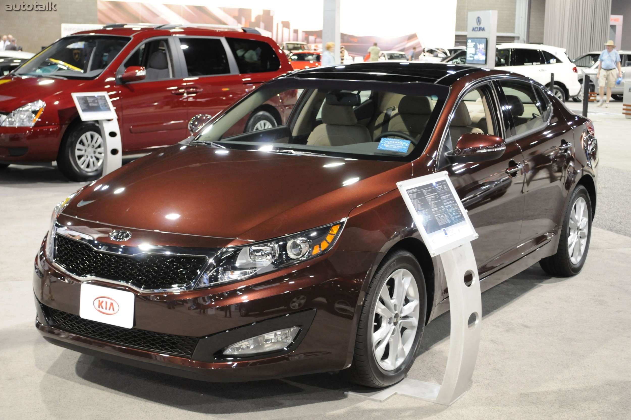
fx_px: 945
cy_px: 210
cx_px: 316
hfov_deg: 36.9
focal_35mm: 54
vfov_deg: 25.0
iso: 800
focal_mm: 36
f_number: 5
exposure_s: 1/8
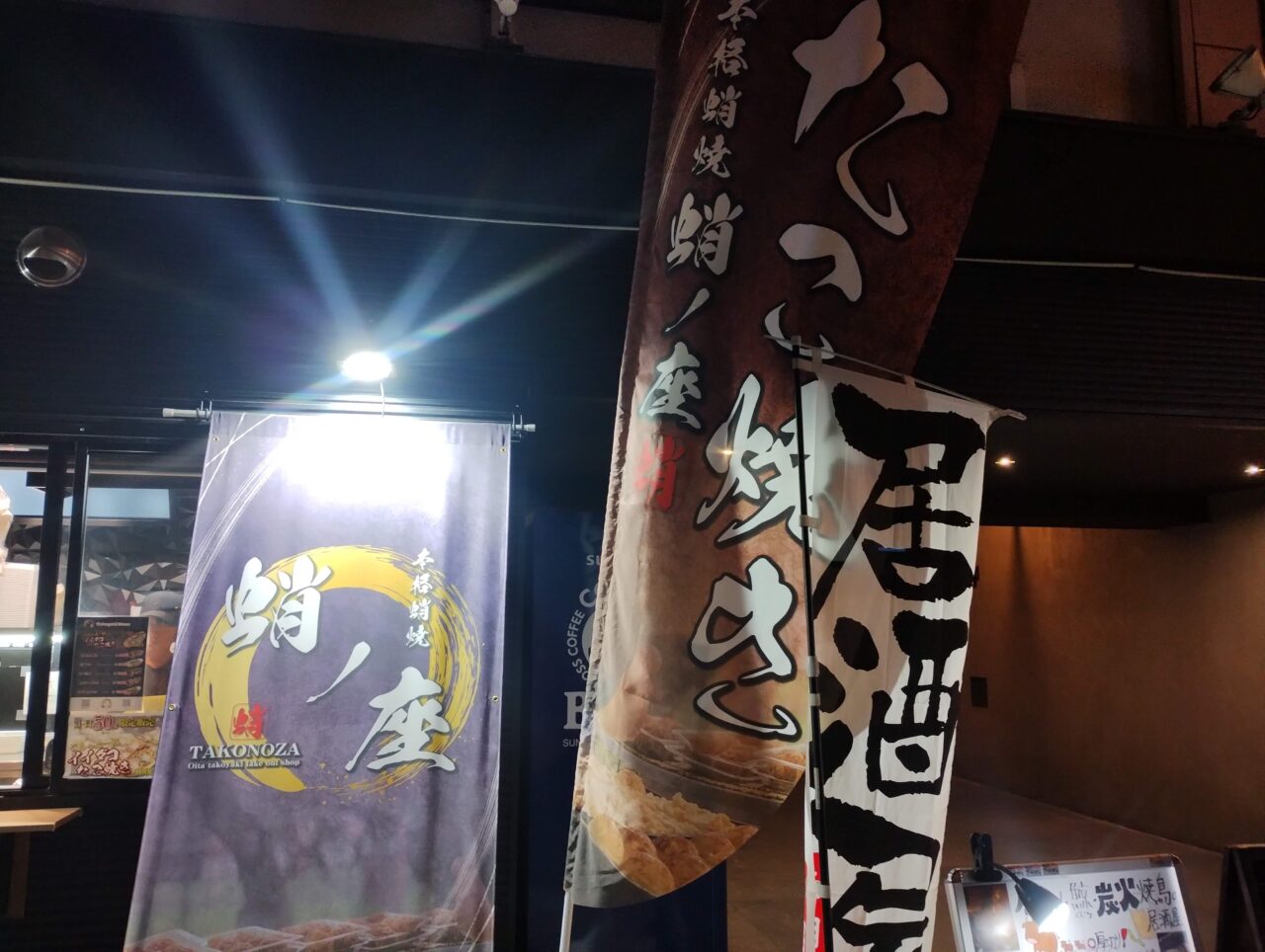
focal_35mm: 28
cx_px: 632
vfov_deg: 49.9
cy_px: 476
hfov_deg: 63.4
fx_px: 1025
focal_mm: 4.27
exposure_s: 1/33.3
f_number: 1.8
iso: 694
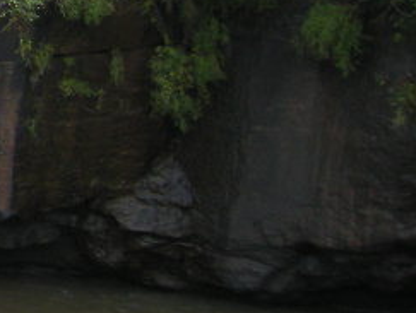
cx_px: -911
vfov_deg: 6.2
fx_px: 2768
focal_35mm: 230
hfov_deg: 7.4
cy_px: -434
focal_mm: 7.5
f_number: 3
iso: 64
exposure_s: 1/63.4
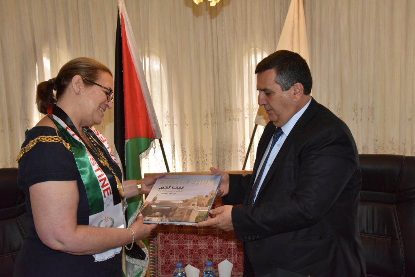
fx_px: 461
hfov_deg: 48.5
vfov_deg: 33.4
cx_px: 208
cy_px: 138
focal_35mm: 40
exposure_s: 1/250
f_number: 13
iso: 3200
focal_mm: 40
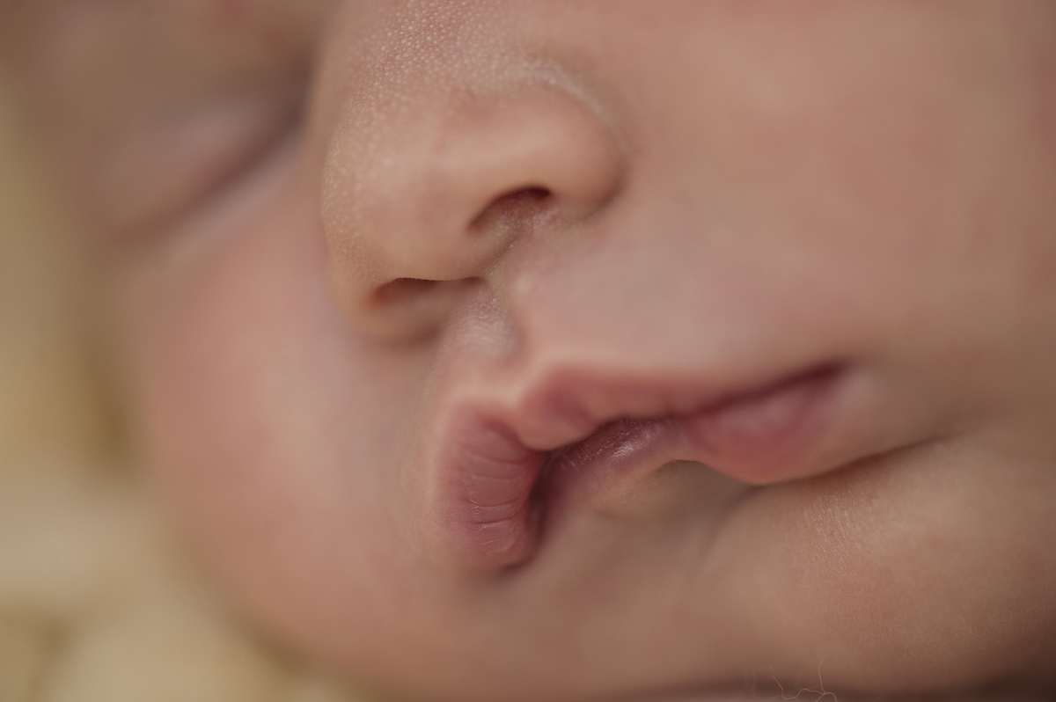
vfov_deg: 13.0
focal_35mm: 105
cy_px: 351
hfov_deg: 19.5
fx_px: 3077
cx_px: 528
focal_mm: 105
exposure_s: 1/250
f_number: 3.8
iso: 500
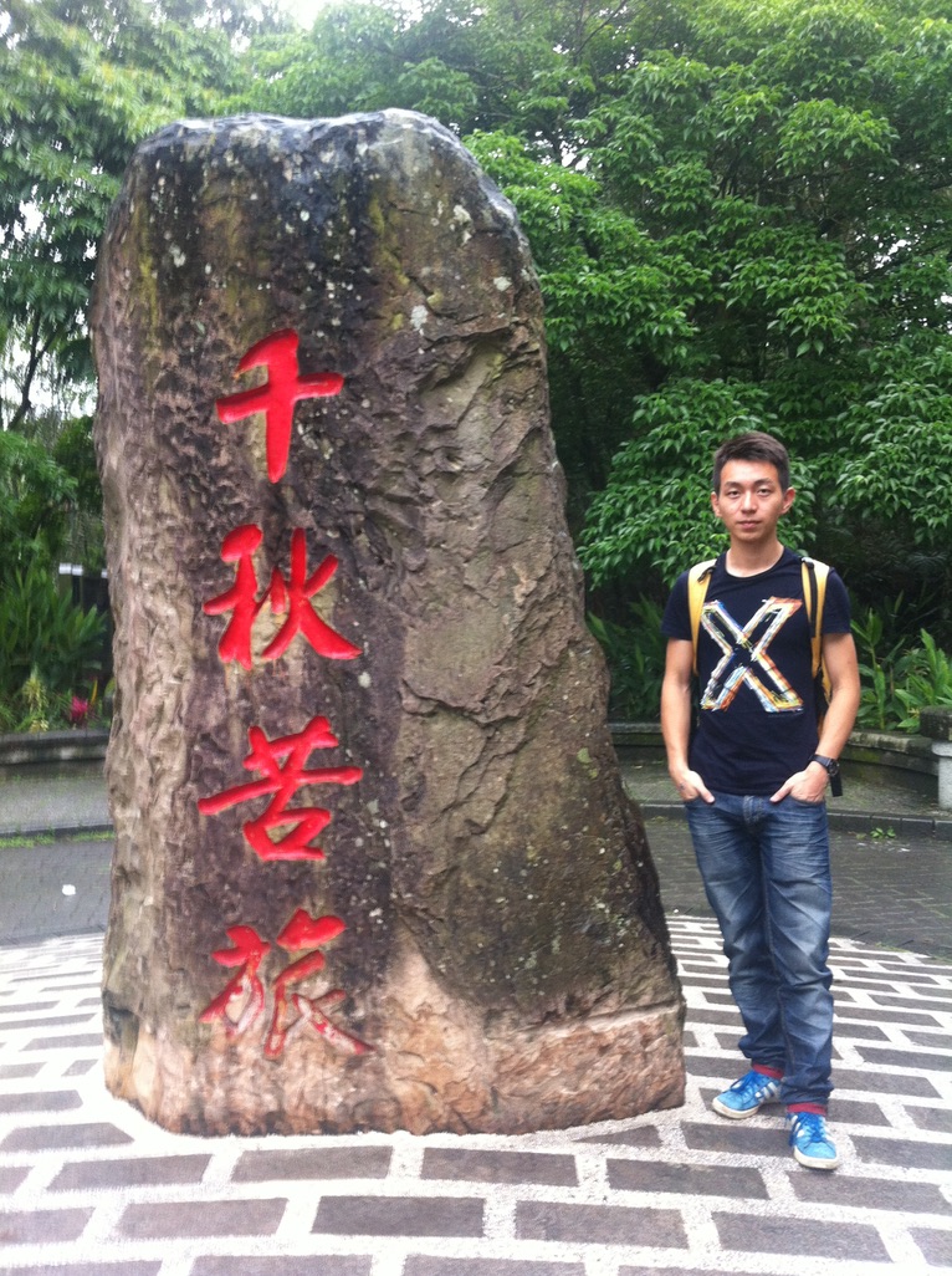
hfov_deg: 40.6
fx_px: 1287
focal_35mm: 35
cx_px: 476
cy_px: 638
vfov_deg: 52.7
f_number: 2.8
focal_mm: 3.85
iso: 100
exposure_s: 1/15
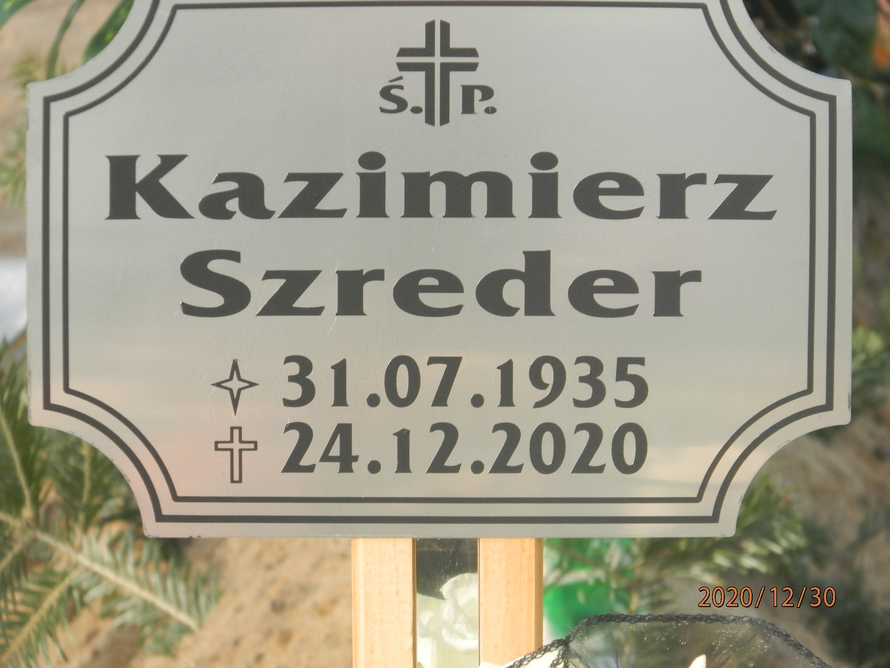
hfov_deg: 7.0
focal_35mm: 281
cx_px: 445
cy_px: 334
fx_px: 7225
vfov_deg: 5.3
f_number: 5.6
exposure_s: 1/200
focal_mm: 50.2
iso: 200
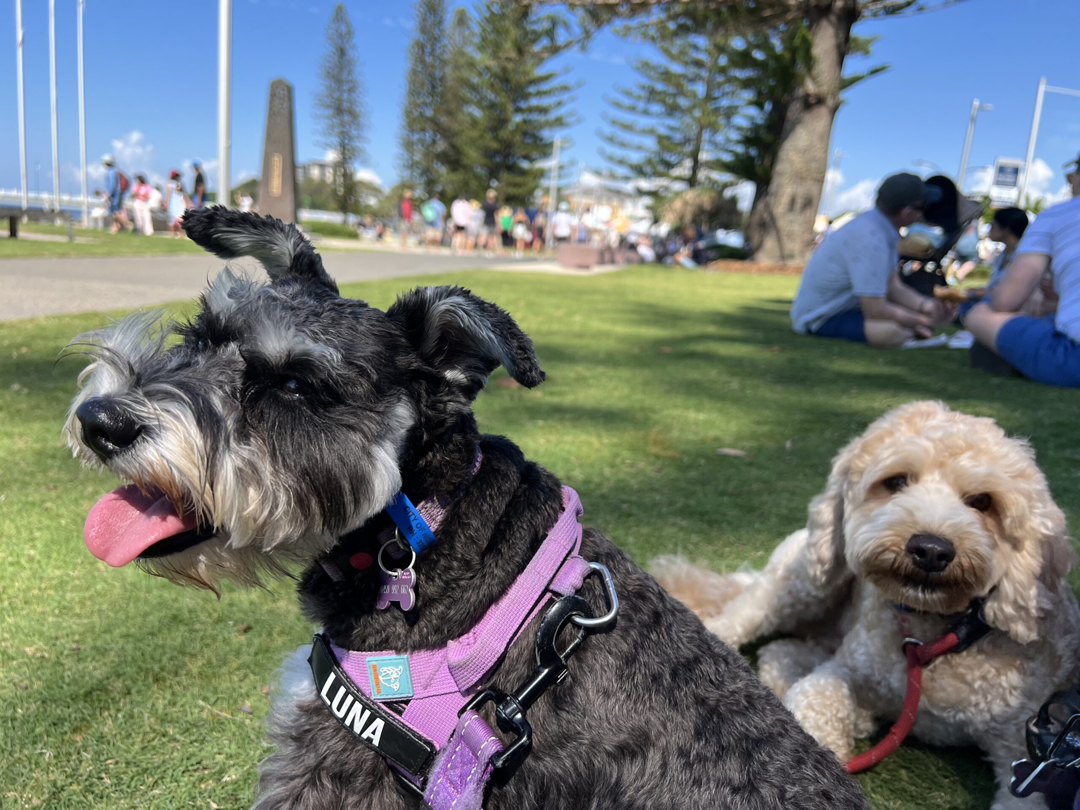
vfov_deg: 53.1
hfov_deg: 67.3
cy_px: 405
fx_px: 811
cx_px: 540
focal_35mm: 26
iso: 50
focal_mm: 5.7
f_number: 1.5
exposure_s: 1/2299
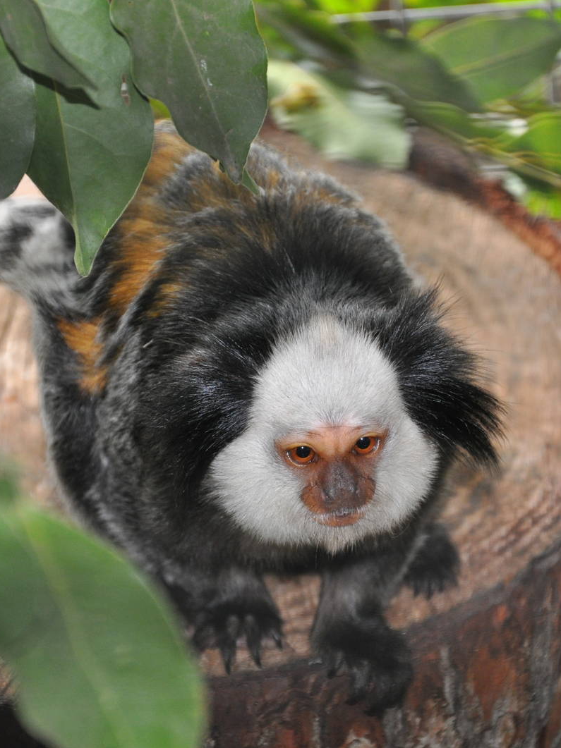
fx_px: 4605
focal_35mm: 213
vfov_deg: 9.3
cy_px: 374
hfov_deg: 7.0
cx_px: 253
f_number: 5.6
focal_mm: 98
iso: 800
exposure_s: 1/60
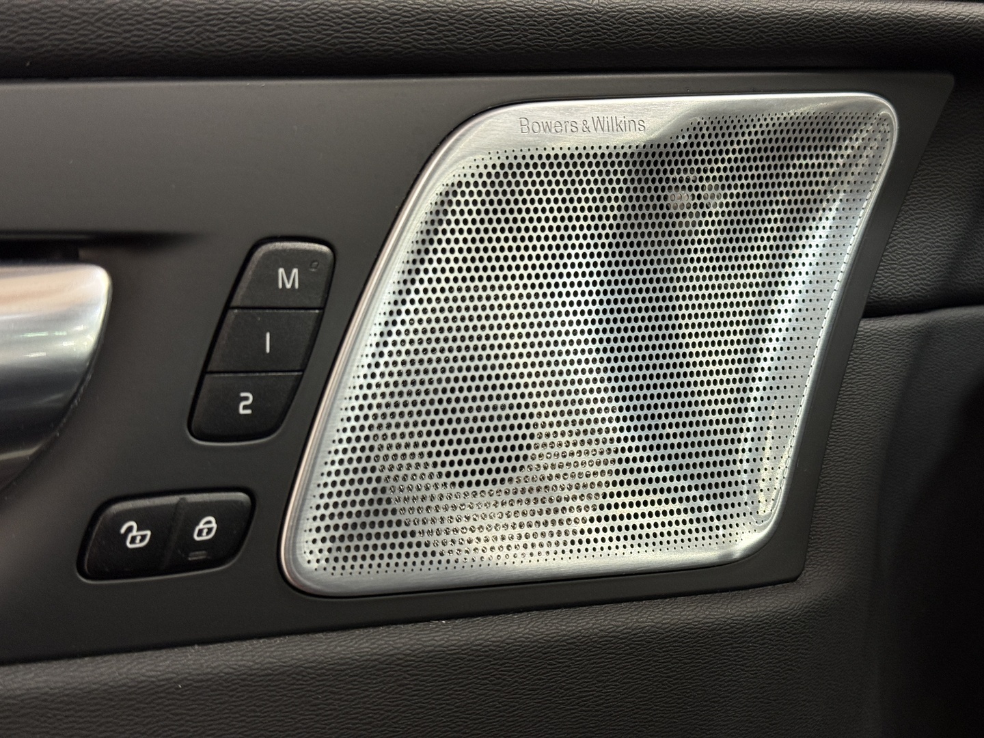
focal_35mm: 48
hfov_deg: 39.7
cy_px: 369
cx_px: 492
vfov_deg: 30.3
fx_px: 1364
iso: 200
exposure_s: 1/50
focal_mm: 6.76
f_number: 1.78
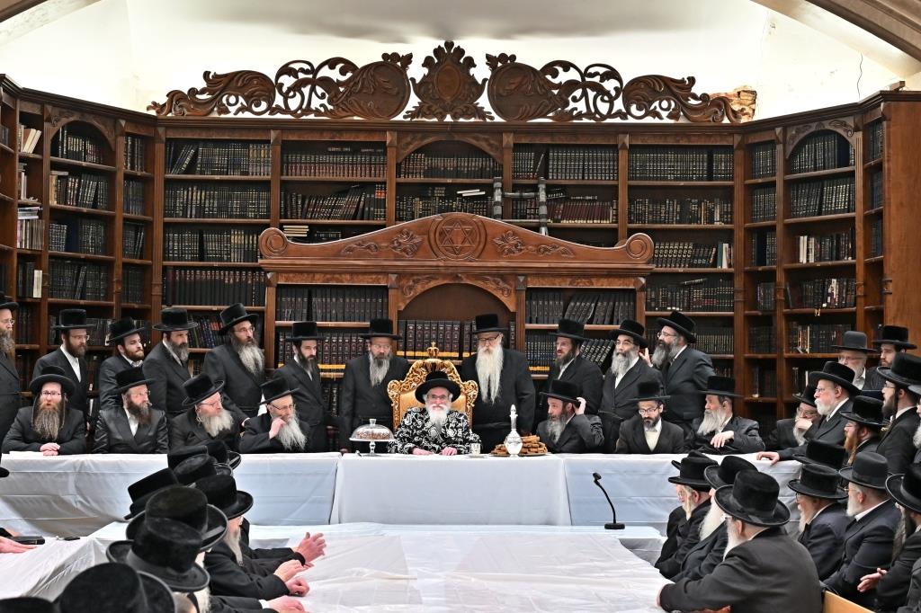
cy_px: 306
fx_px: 1534
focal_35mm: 60
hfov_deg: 33.4
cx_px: 460
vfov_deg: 22.6
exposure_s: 1/160
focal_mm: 40
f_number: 4
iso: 640
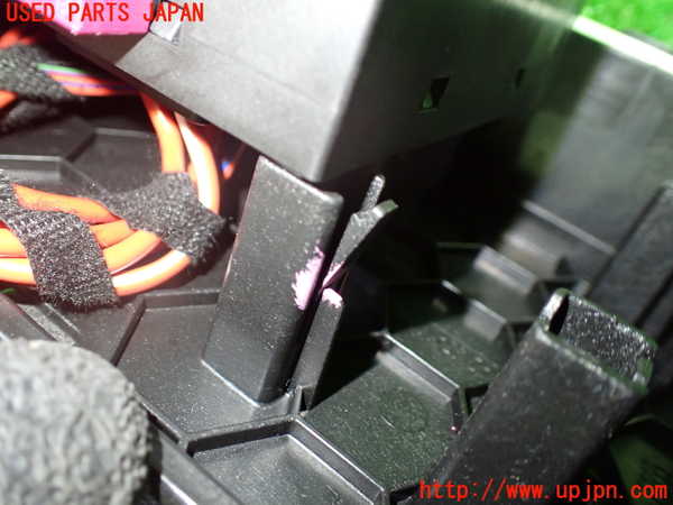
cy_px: 252
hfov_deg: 60.0
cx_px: 336
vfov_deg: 46.8
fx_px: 583
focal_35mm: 30
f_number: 2.3
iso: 800
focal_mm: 5.4
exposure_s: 1/30
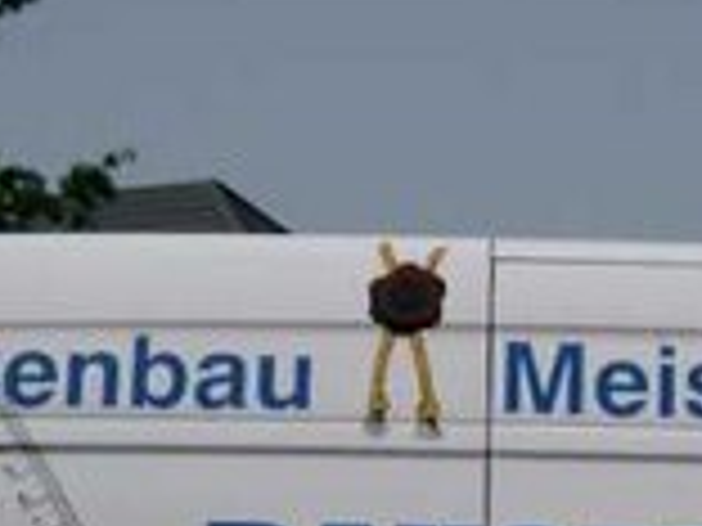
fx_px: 2880
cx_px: 698
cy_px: 692
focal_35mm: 142
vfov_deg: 10.2
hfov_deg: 13.7
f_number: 5
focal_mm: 7.6
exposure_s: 1/2000
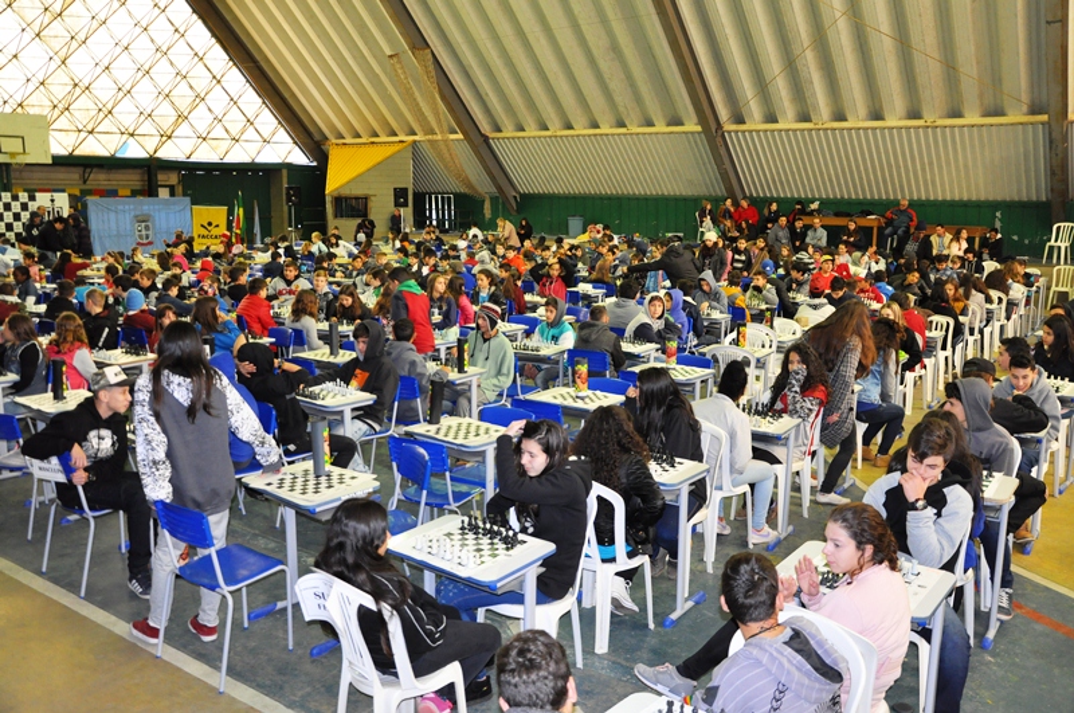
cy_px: 356
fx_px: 938
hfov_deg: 59.6
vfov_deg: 41.6
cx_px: 537
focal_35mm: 32
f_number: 3.8
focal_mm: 21
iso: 800
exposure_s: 1/60
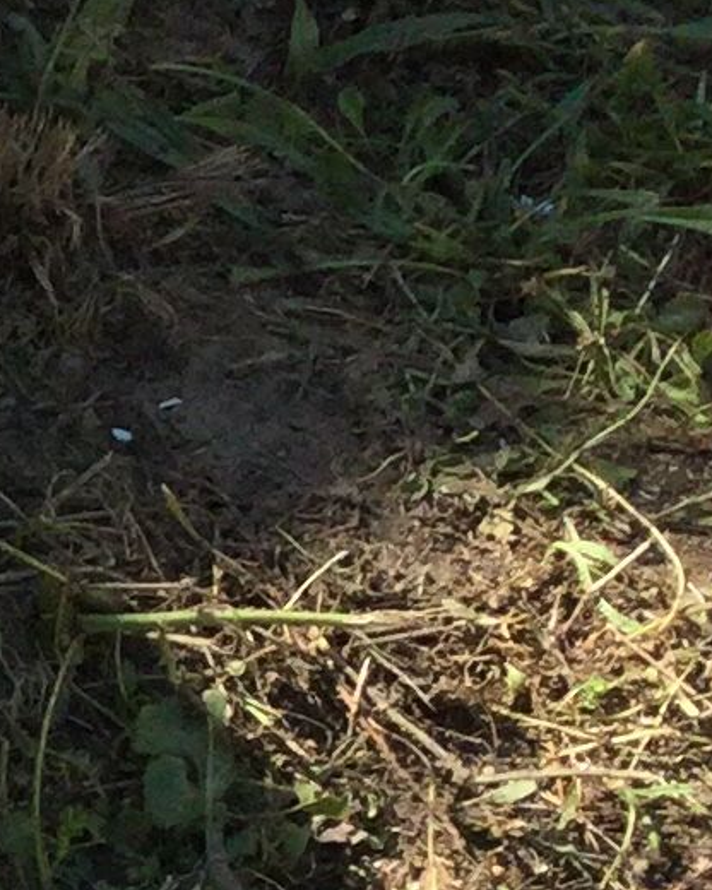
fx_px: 5005
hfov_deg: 7.6
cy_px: 976
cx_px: -957
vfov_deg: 10.1
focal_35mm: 190
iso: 25
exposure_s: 1/1164
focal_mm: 3.3
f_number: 2.4
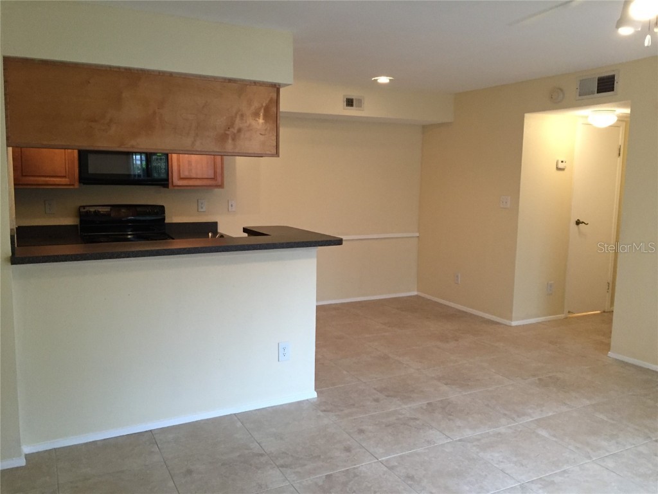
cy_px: 247
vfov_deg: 48.2
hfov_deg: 61.7
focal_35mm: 29
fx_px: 551
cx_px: 329
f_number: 2.2
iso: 160
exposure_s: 1/30
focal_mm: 4.15
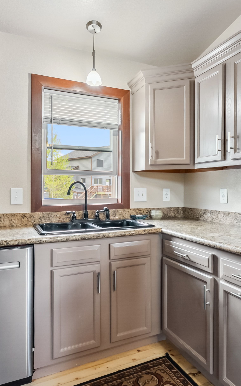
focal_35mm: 25
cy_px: 181
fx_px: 263
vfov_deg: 72.5
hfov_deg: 48.9
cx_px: 146
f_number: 7.1
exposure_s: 1/20
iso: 800
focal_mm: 14
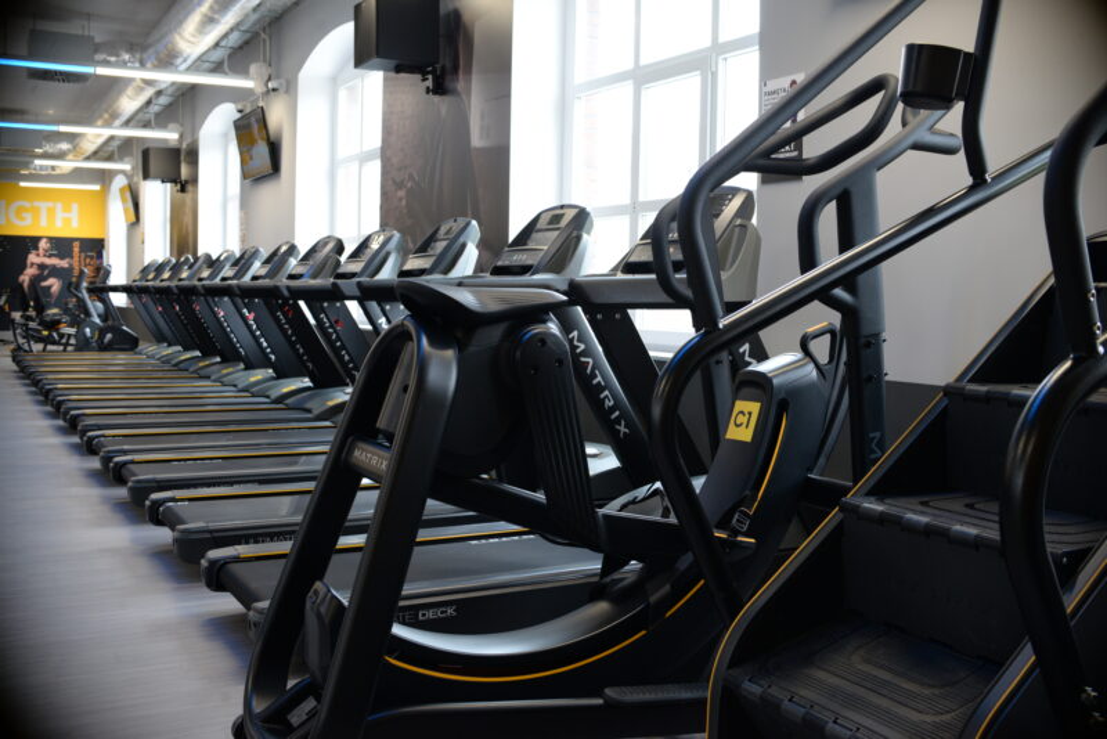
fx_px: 1077
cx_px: 554
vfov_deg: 37.9
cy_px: 370
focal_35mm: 35
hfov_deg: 54.4
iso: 1250
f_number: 6.3
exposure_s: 1/80
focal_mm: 35
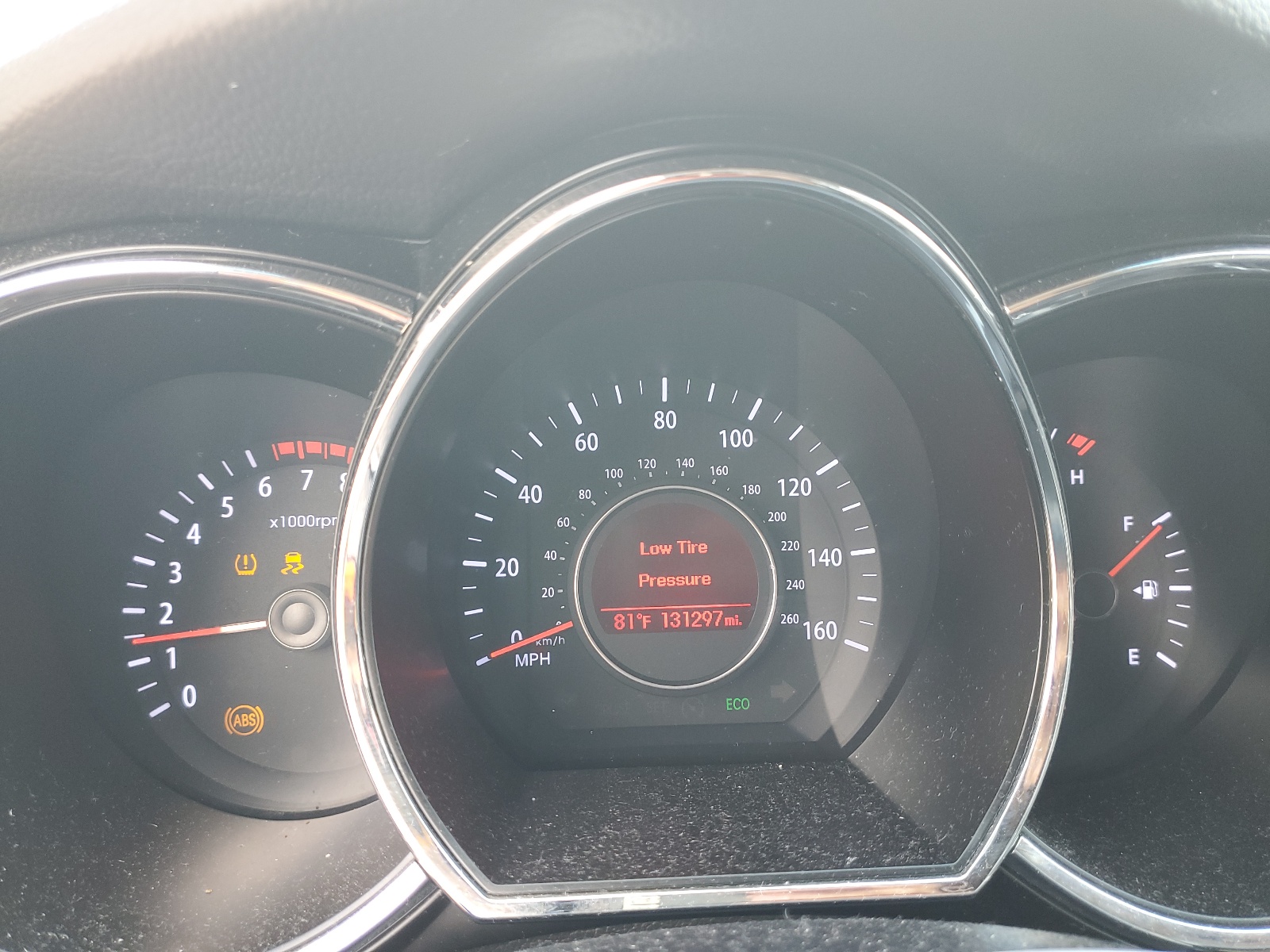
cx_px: 635
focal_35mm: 26
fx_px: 954
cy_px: 476
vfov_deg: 53.1
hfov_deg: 67.3
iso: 70
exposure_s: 1/60.2
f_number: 1.5
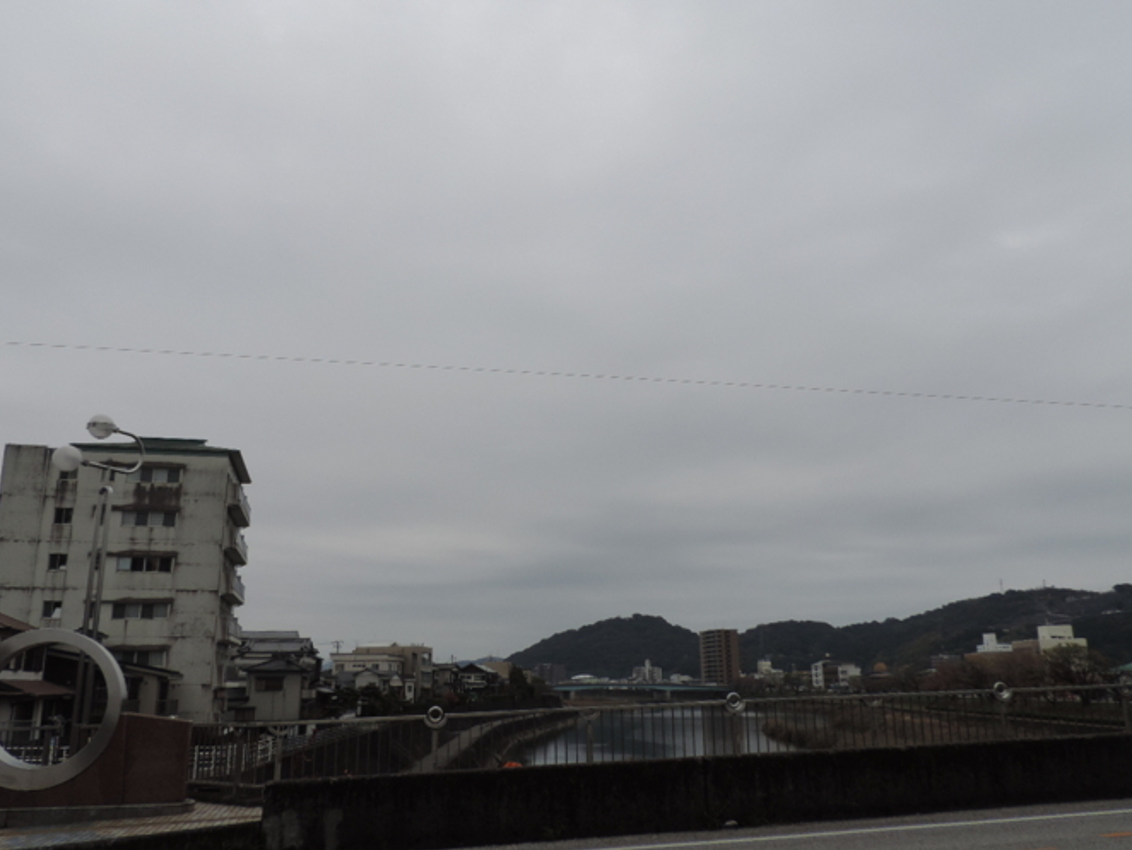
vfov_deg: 48.2
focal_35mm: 29
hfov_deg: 61.6
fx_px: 949
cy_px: 407
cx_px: 532
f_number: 3
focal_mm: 4.3
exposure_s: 1/400
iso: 80
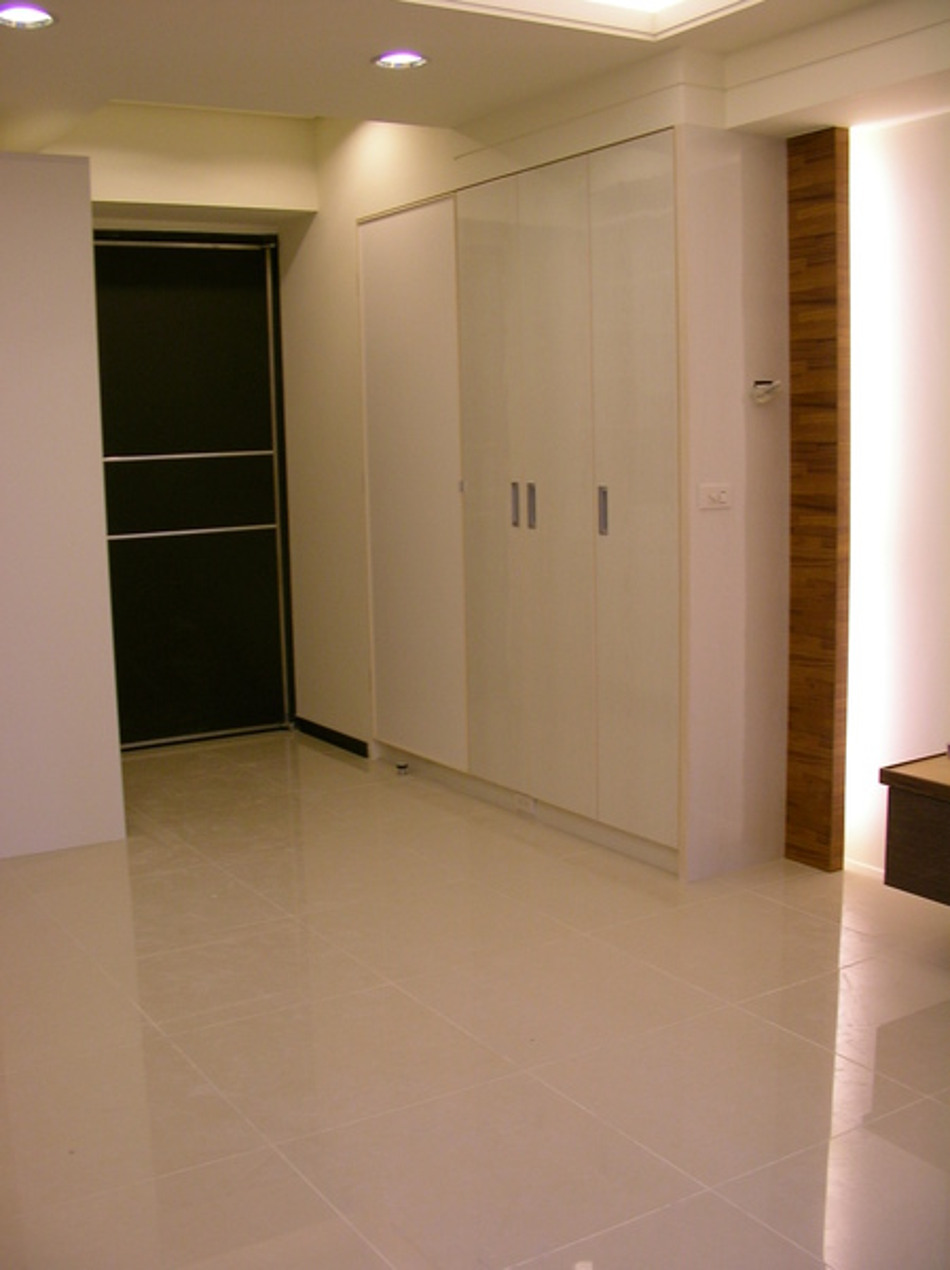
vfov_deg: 49.0
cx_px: 475
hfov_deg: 37.7
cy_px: 635
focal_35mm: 38
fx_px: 1392
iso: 60
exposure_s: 1/30.1
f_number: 3.5
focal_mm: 5.8
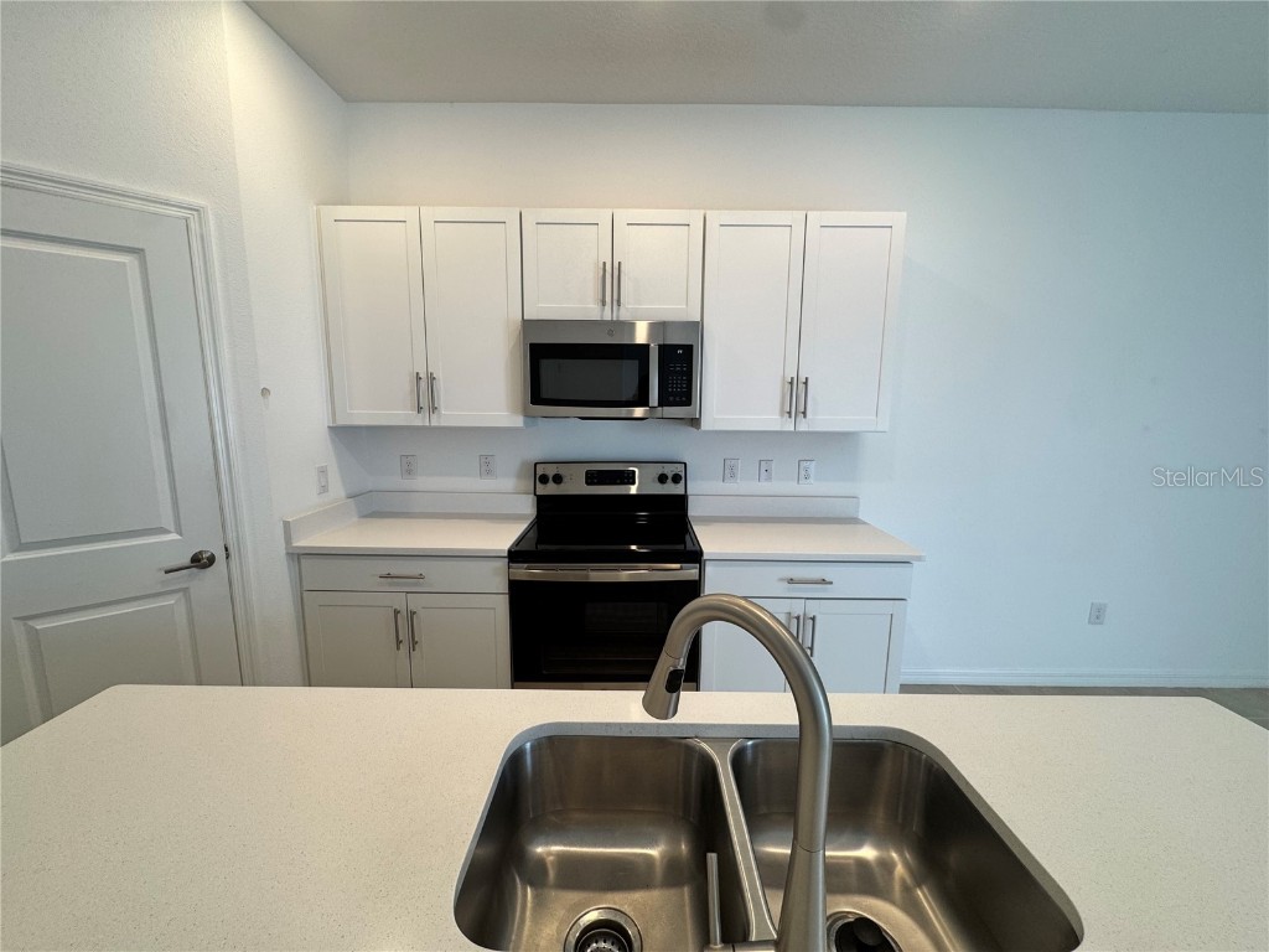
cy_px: 476
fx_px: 513
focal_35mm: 14
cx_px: 634
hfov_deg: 102.1
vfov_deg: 85.7
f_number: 2.2
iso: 125
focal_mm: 2.22
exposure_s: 1/120
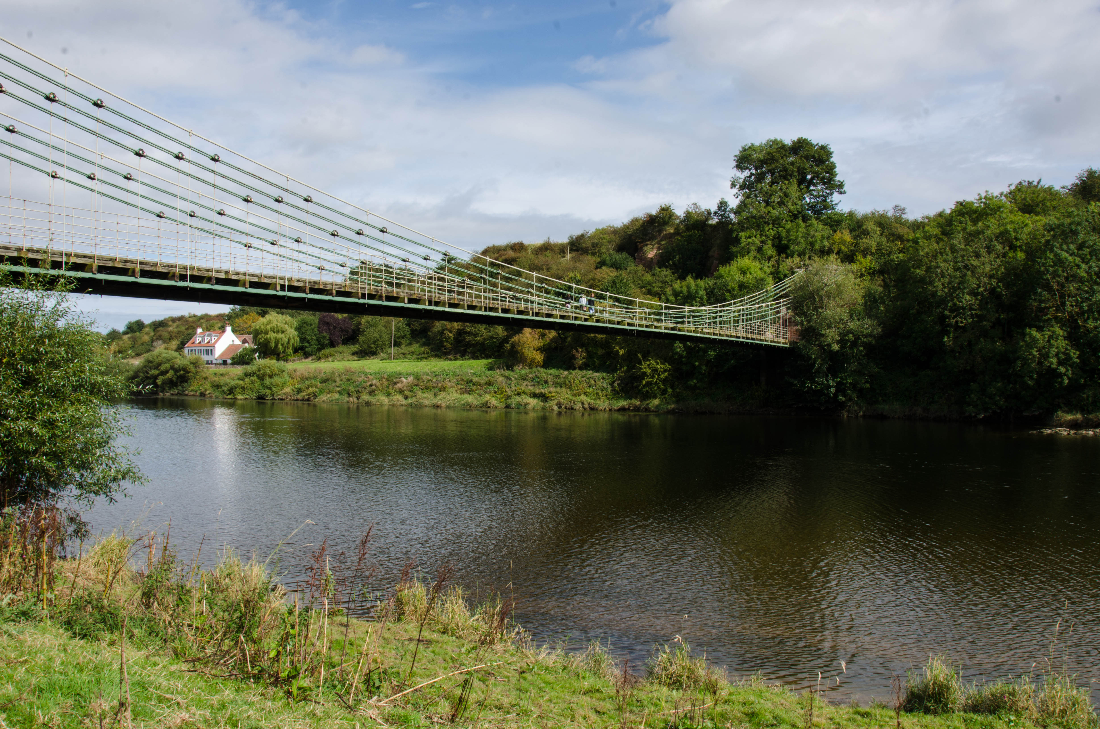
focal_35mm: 27
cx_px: 550
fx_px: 823
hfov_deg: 67.5
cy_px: 364
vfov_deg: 47.7
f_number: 16
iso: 125
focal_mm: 18
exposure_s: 1/60
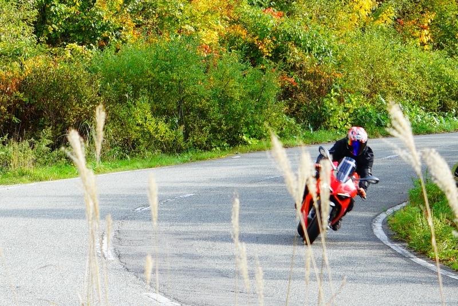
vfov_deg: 29.9
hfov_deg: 43.6
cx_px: 229
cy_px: 153
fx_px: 573
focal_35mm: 45
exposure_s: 1/80
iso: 100
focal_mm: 45
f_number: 6.3
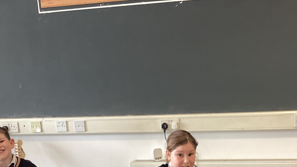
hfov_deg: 35.8
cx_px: 187
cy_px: 141
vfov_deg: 20.4
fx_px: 457
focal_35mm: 58
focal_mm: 3.3
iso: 100
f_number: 2.4
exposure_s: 1/50
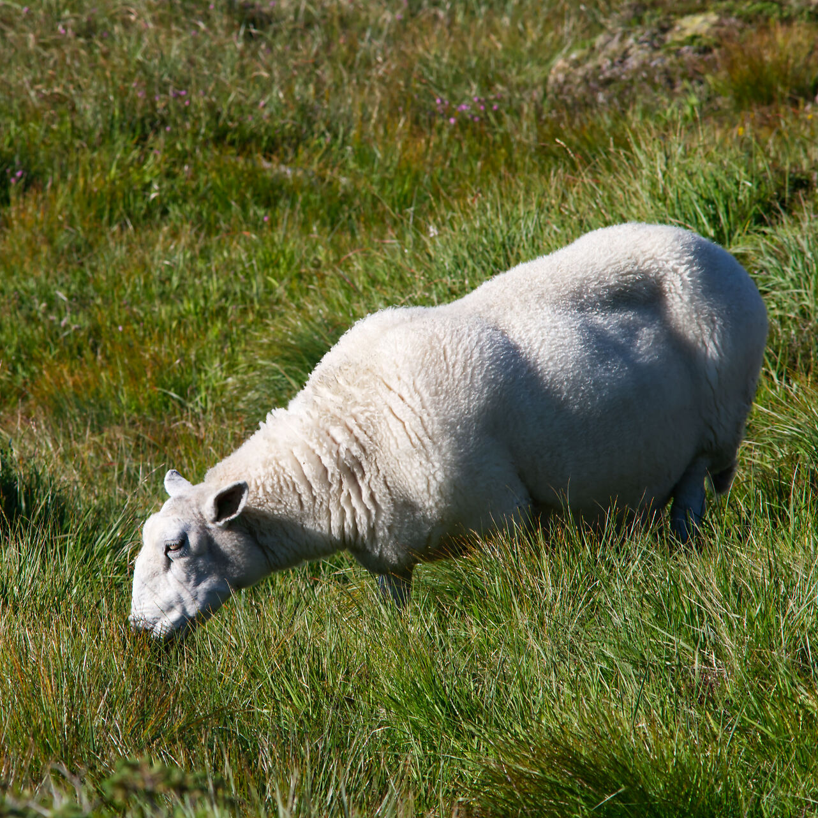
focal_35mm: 334
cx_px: 316
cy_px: 425
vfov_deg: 5.2
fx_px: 8930
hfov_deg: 5.2
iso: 400
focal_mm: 210
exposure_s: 1/500
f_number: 11
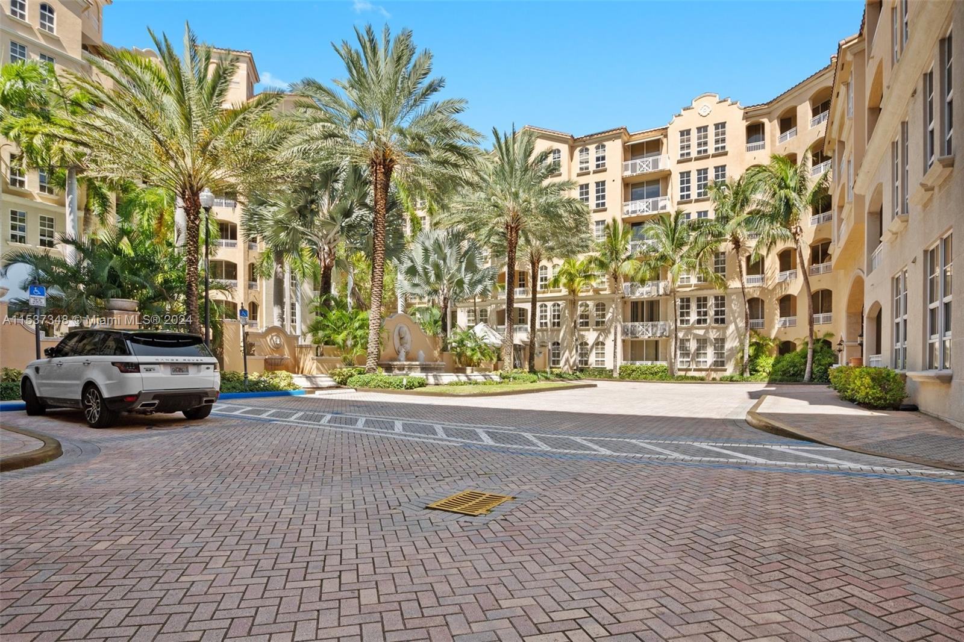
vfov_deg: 67.4
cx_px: 482
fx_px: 482
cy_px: 321
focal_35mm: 18
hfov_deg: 90.0
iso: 200
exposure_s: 1/160
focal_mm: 12
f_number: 8
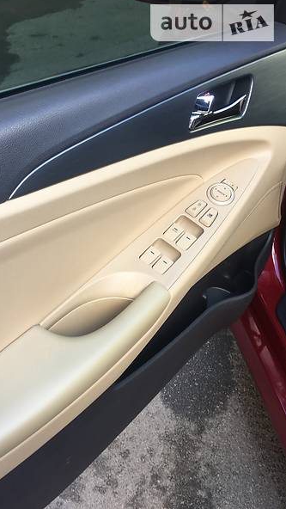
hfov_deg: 36.3
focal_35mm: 32
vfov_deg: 61.0
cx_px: 94
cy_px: 252
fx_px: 431
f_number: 2.2
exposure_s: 1/50
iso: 32
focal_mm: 4.2
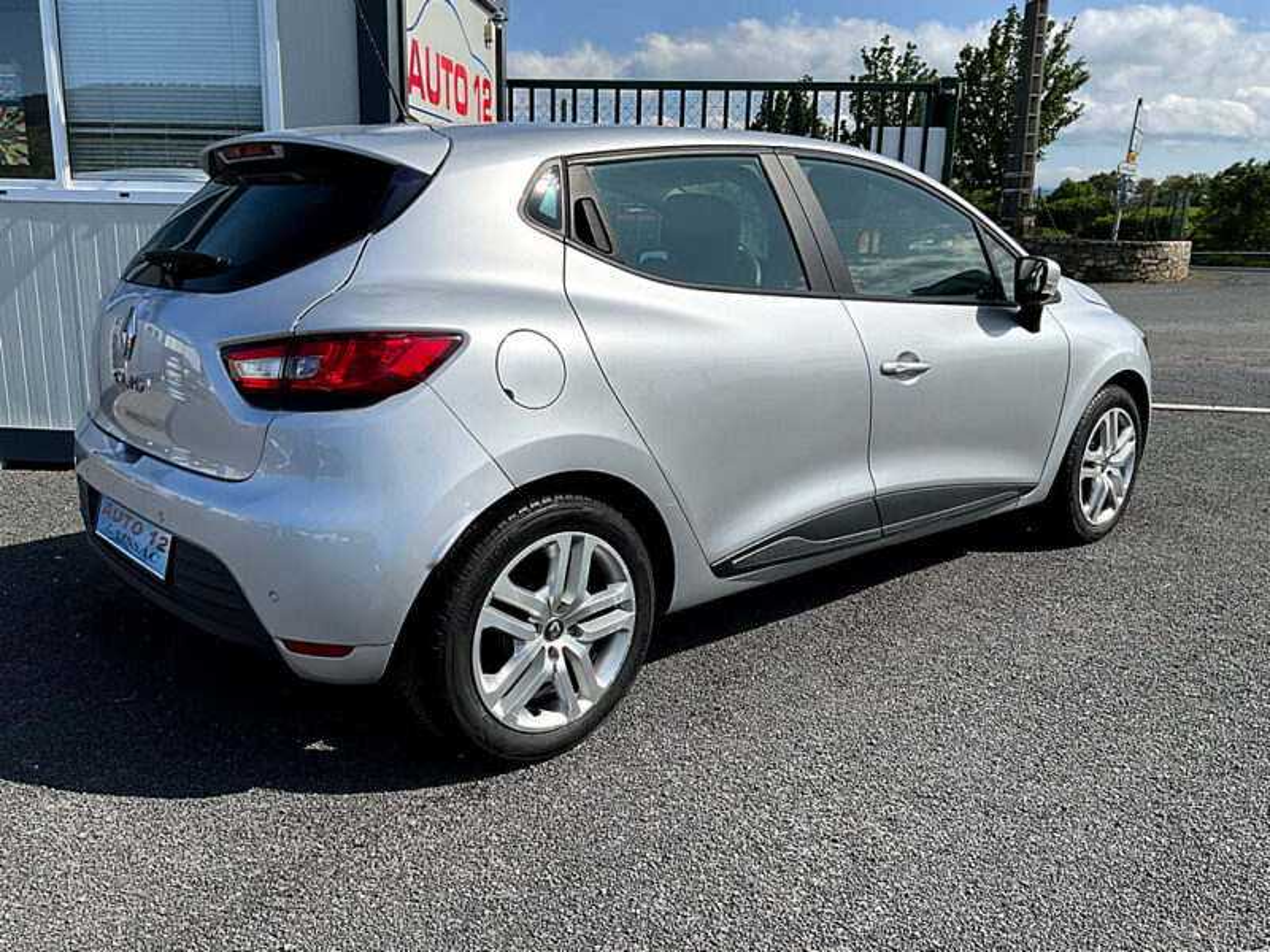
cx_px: 635
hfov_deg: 61.7
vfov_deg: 48.2
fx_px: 1064
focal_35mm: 29
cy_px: 476
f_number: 1.8
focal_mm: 3
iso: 25
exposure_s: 1/2959
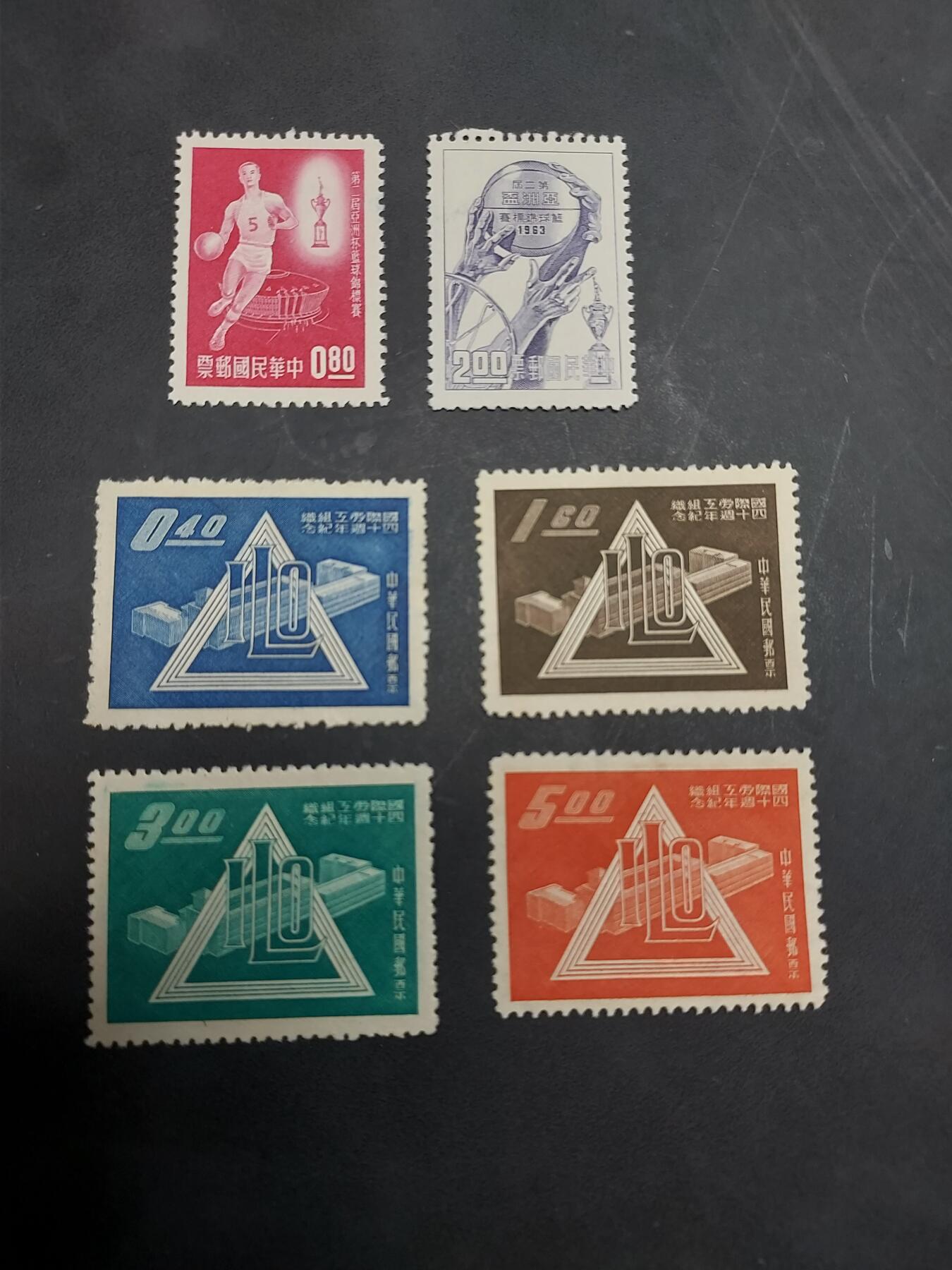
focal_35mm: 24
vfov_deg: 71.6
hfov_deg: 56.8
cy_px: 635
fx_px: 880
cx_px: 476
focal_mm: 4.6
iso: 64
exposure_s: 1/50
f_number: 1.8
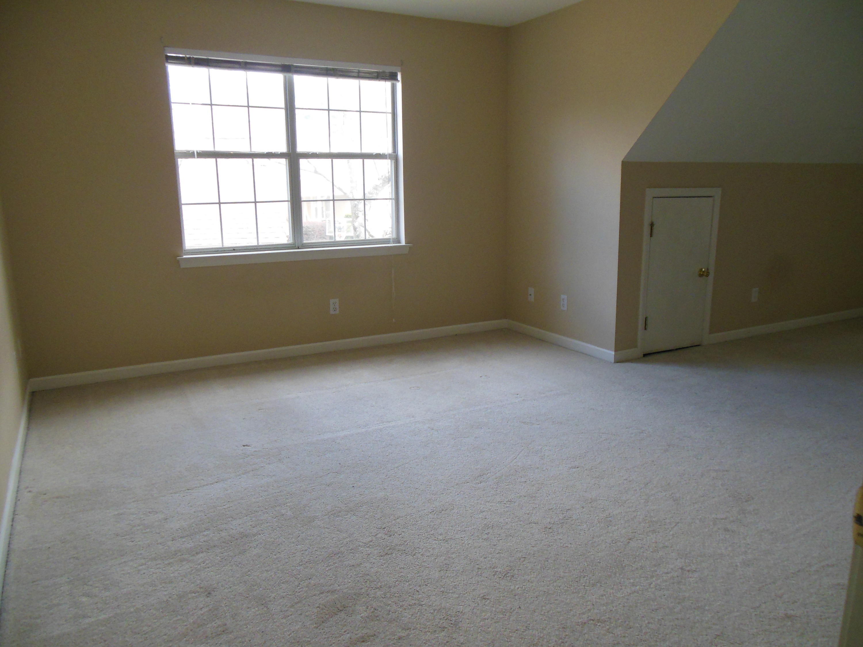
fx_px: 623
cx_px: 432
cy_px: 324
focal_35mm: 25
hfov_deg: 69.4
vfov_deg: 54.9
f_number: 3.2
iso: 400
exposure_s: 1/160
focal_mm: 4.5
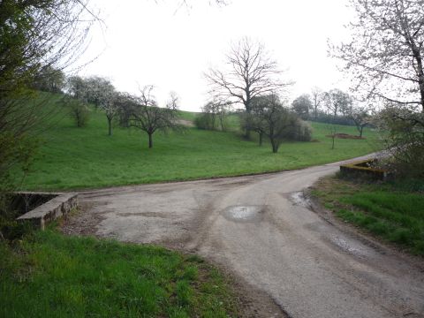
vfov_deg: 44.2
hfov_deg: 56.8
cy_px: 159
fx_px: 392
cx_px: 212
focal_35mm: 32
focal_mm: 5.2
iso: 100
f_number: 4
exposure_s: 1/400
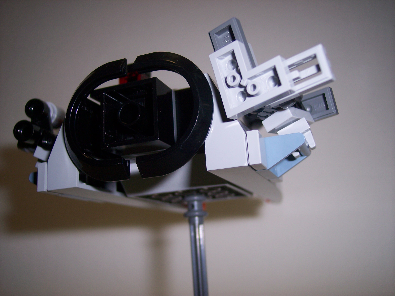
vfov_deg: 36.8
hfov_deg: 47.9
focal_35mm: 39
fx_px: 445
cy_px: 148
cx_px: 198
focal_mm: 8
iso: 100
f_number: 2.8
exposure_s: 1/60
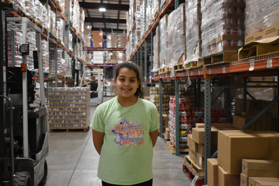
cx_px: 140
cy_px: 93
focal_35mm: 51
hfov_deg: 38.9
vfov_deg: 26.5
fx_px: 395
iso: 3600
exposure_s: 1/60
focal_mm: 34
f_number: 4.5
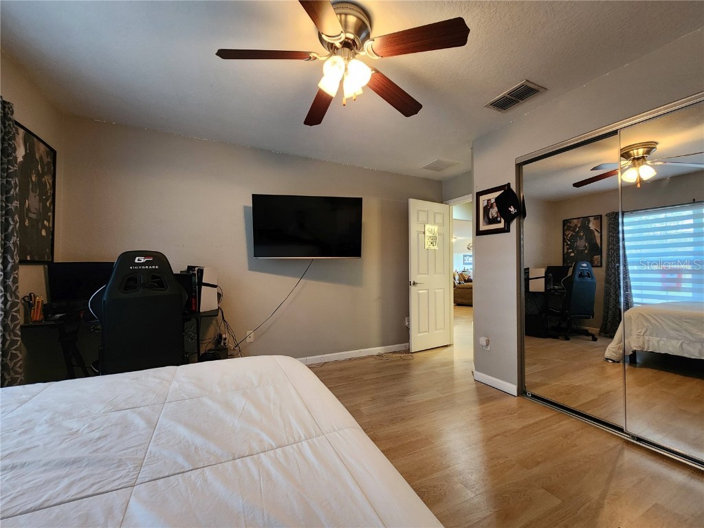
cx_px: 352
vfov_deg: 89.9
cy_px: 264
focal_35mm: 13
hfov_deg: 106.2
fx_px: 264
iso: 320
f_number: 2.2
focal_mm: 2.2
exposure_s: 1/30
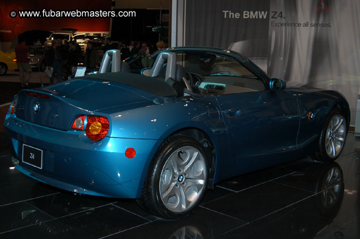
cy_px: 120
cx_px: 180
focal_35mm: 45
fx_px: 450
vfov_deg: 29.8
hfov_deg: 43.6
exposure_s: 1/60
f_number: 5
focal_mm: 30
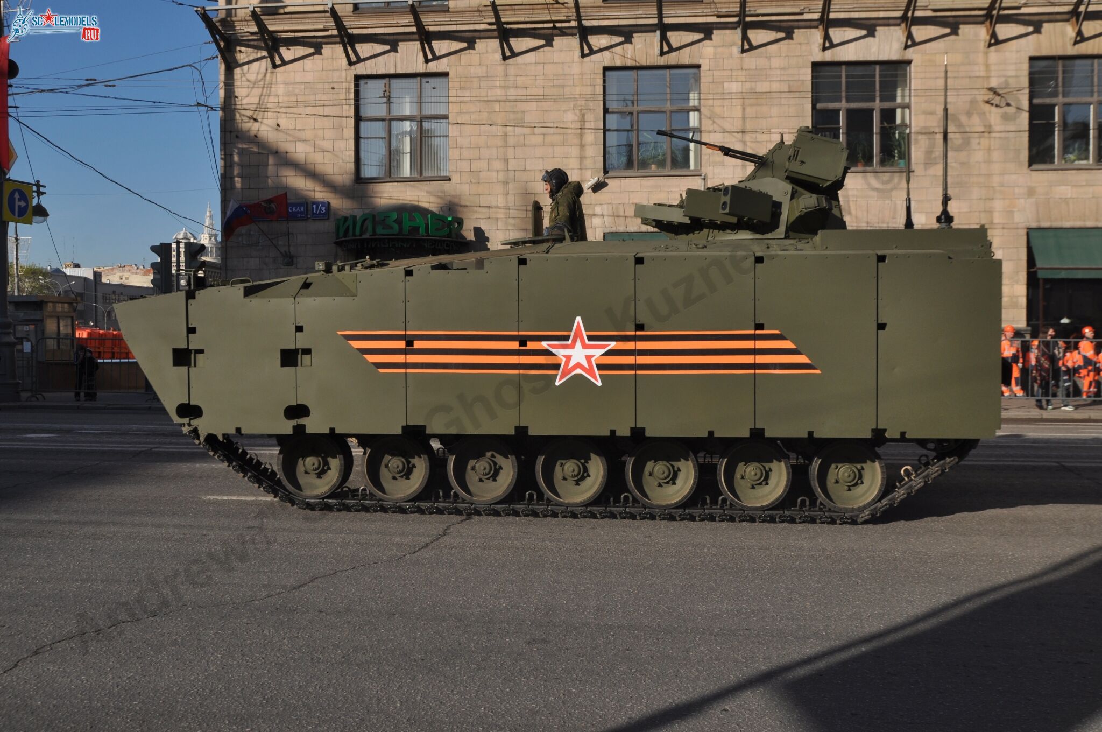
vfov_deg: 43.5
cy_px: 366
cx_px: 551
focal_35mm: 30
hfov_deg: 62.0
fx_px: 917
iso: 200
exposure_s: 1/640
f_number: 8
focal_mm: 20
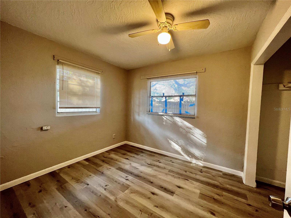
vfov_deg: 89.9
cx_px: 146
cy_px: 109
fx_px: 109
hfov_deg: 106.2
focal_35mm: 13
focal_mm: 1.57
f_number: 1.8
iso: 200
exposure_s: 1/60
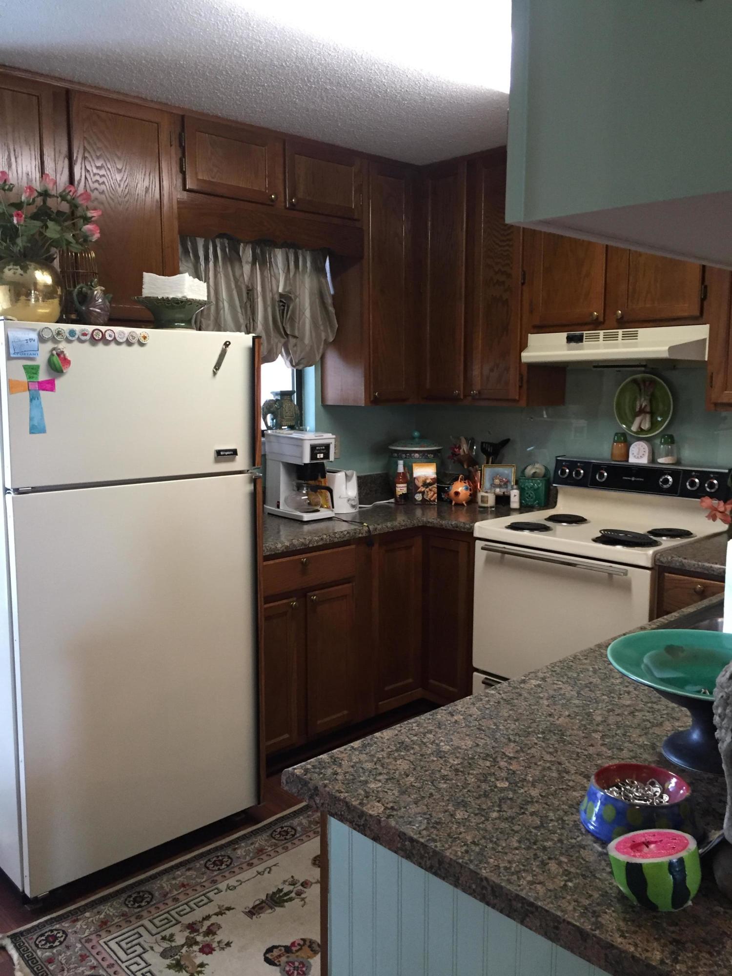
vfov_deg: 61.7
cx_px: 366
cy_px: 488
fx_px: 818
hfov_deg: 48.2
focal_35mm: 29
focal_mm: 4.15
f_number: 2.2
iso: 160
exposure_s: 1/30
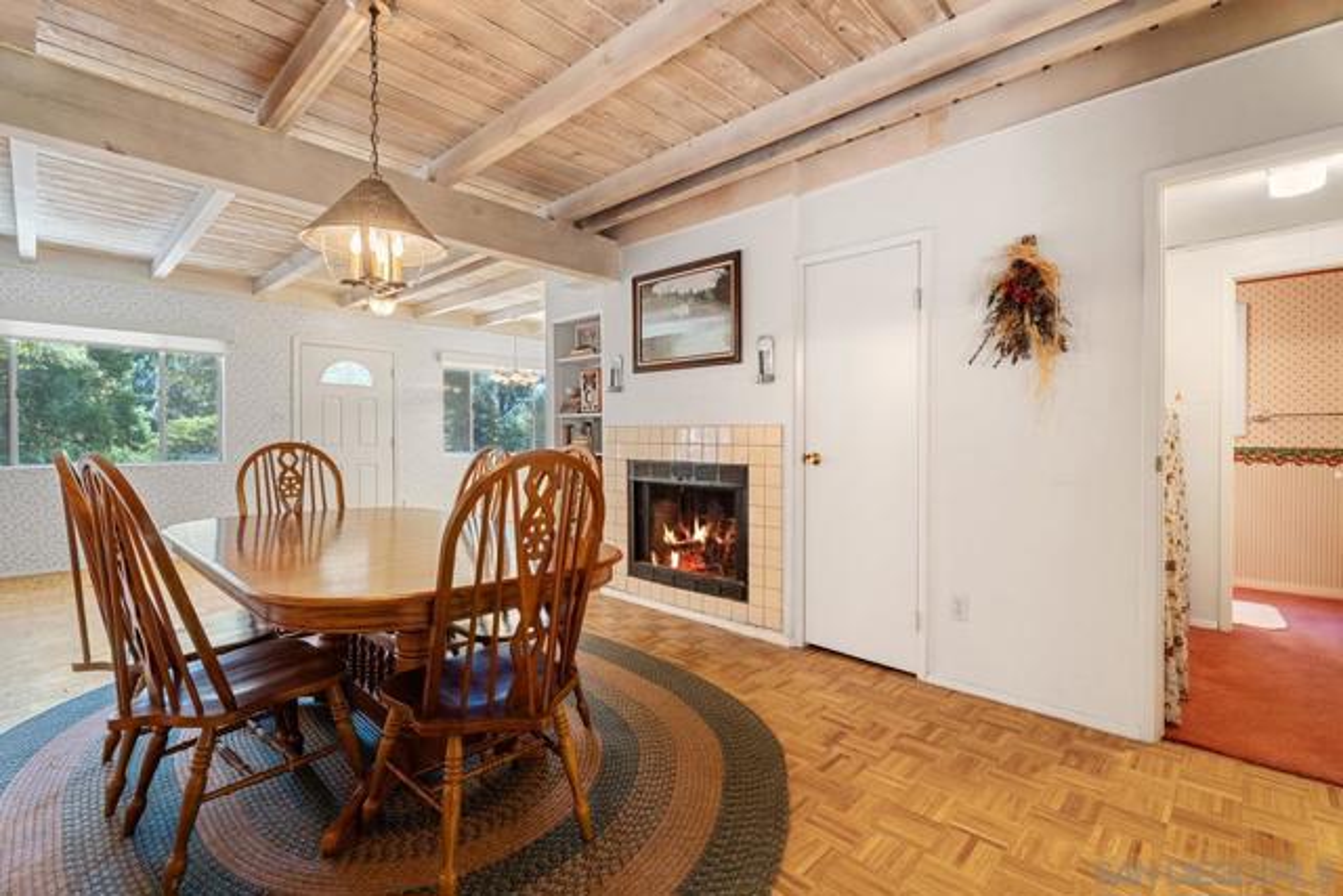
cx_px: 672
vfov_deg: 73.8
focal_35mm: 16
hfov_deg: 96.7
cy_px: 448
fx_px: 597
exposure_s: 1
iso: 400
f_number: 8
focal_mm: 16
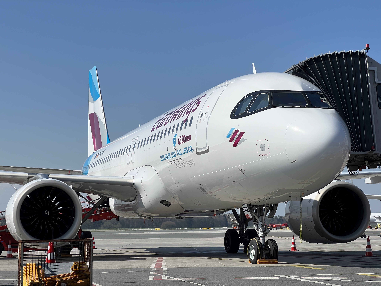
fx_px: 847
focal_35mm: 77
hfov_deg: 25.3
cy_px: 143
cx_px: 190
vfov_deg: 19.1
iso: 32
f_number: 2.8
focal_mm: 9
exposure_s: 1/1340
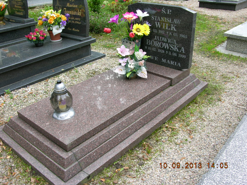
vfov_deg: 40.7
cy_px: 92
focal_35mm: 35
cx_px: 124
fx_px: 250
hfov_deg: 52.6
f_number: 4
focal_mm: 8.9
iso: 50
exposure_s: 1/78
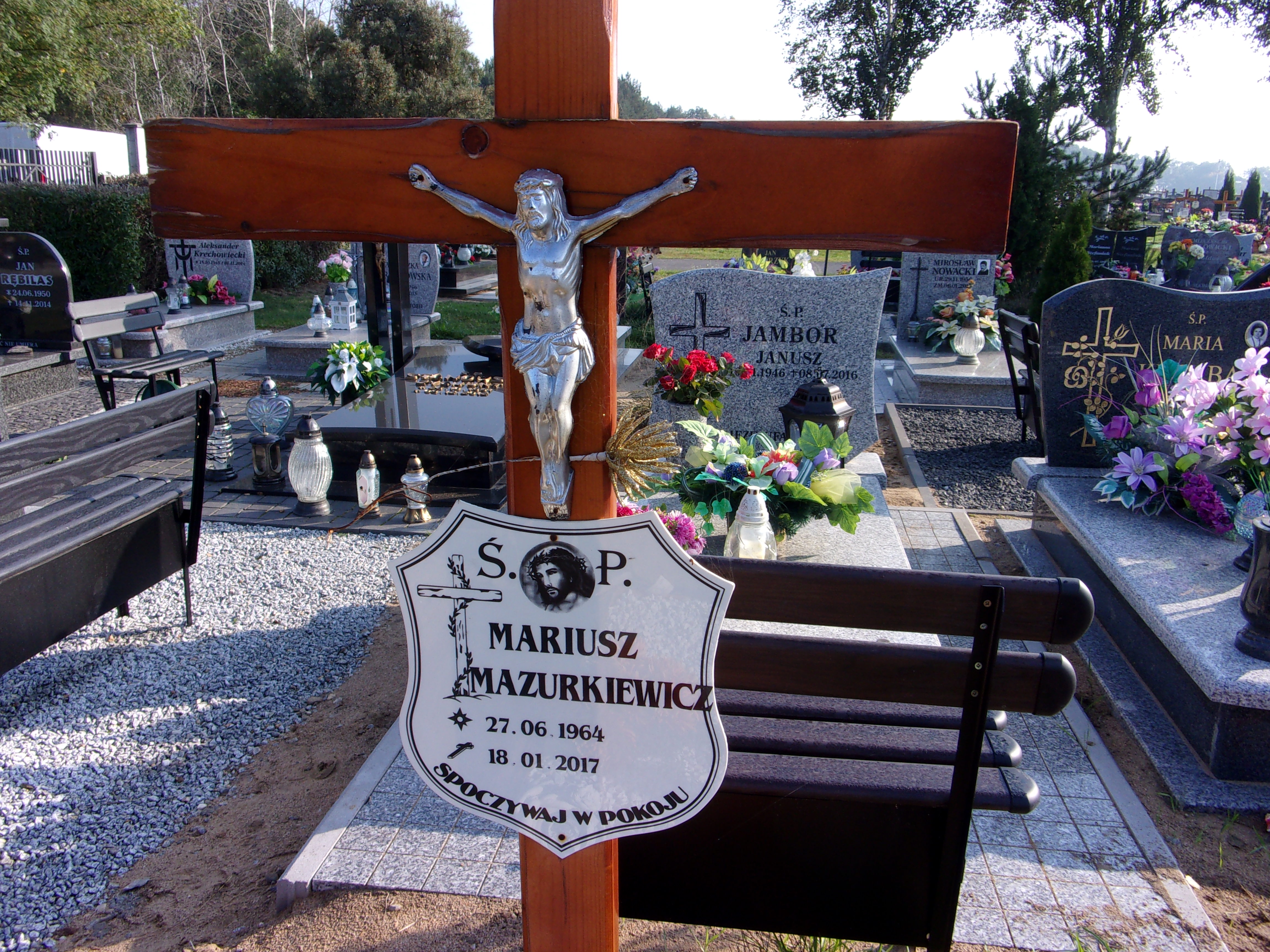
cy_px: 476
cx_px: 635
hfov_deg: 63.4
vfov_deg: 49.7
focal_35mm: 28
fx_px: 1027
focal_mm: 5.1
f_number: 10.8
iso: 80
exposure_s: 1/34
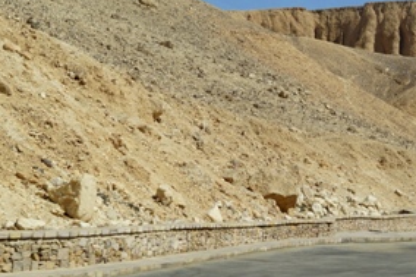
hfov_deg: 20.5
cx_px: 502
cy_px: 152
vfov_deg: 14.7
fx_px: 1074
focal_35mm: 93
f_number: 13
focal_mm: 22
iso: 100
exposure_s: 1/200
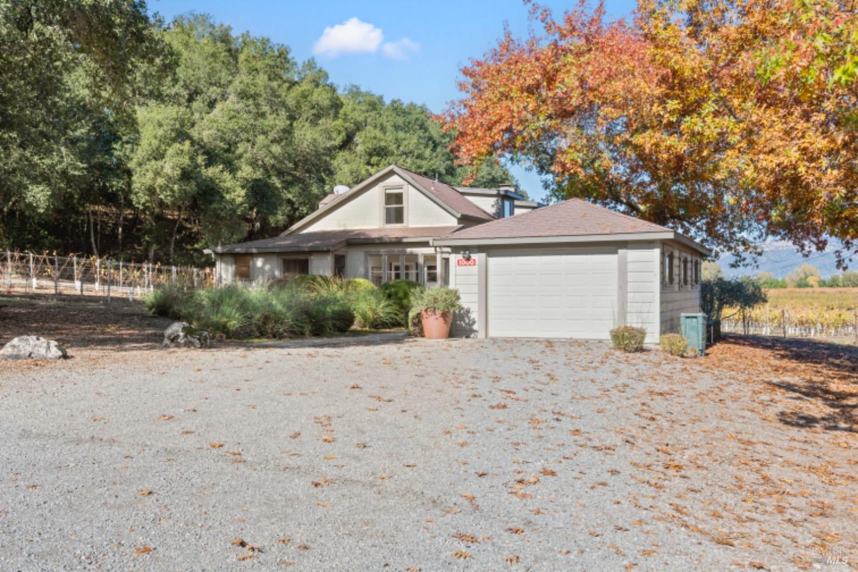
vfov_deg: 43.6
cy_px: 286
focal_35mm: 30
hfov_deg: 61.9
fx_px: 715
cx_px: 429
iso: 400
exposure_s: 1/400
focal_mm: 30
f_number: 11
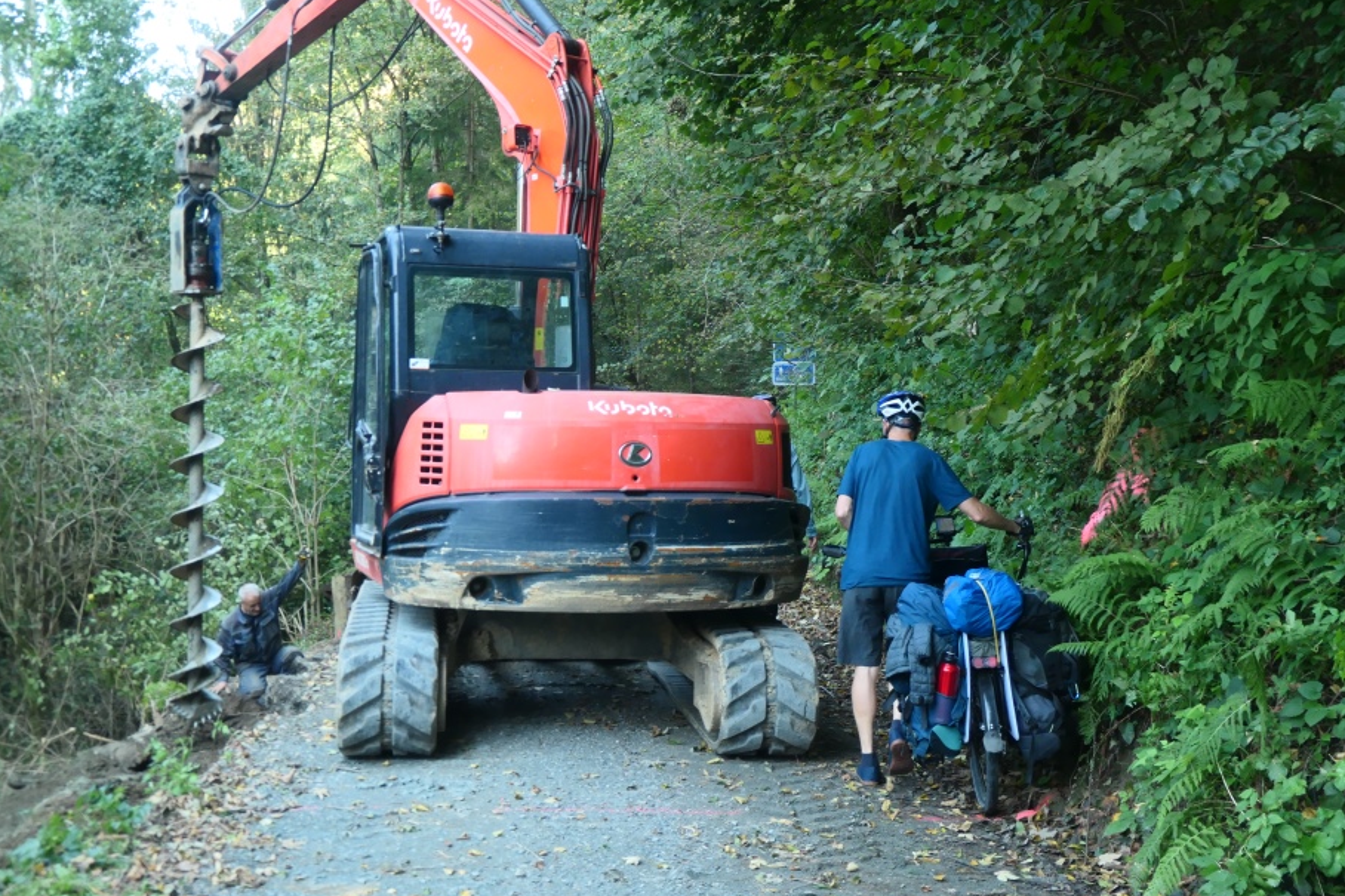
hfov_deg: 44.5
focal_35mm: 44
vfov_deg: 30.5
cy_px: 426
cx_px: 610
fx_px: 1643
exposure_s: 1/80
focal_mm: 14.4
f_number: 3.9
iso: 800
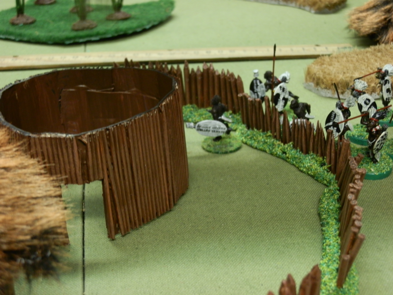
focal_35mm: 61
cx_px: 196
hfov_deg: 31.7
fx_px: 693
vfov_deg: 24.0
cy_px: 148
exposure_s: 1/20
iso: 200
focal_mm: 10.99
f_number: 3.7
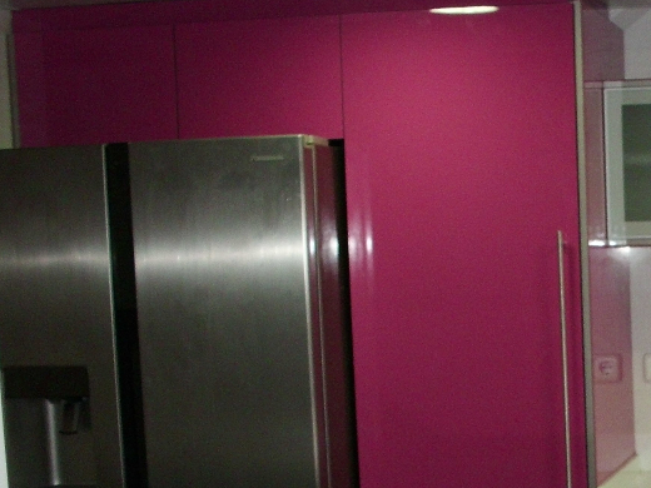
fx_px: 1561
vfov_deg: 17.5
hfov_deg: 22.2
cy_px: 447
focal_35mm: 83
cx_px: 726
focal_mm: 6.3
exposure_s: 1/60
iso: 200
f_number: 2.9
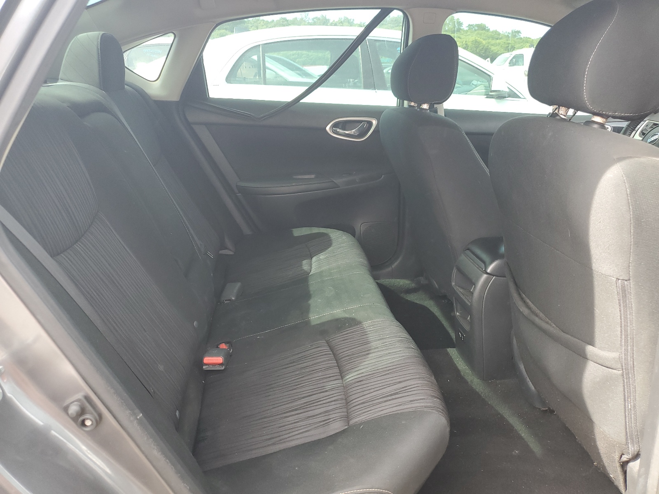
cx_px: 330
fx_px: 495
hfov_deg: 67.3
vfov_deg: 53.1
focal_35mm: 26
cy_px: 247
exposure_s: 1/120
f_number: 1.5
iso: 62
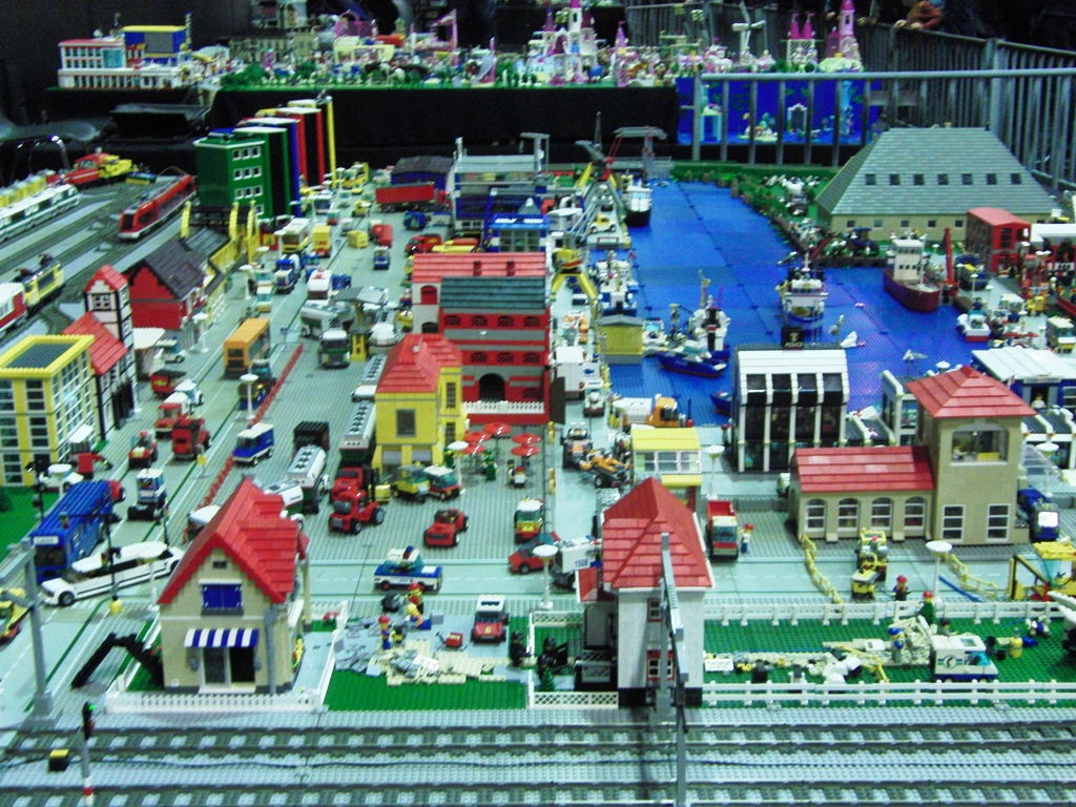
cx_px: 538
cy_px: 404
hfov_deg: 38.9
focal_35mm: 49
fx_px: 1523
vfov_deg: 29.7
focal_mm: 8.7
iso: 400
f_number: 3.3
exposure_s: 1/15
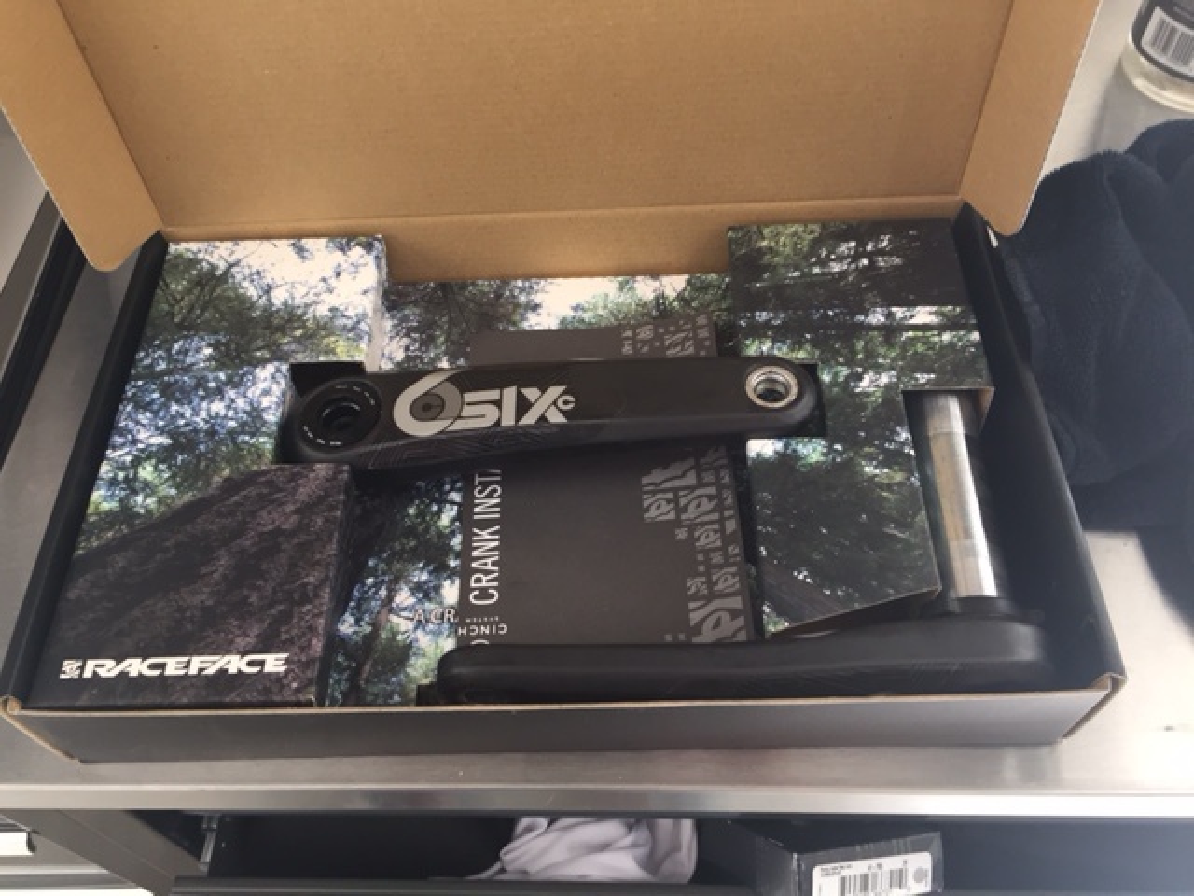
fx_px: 1000
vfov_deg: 48.2
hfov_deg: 61.7
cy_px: 448
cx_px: 597
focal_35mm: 29
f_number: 2.2
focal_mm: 4.15
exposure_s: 1/30
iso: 80
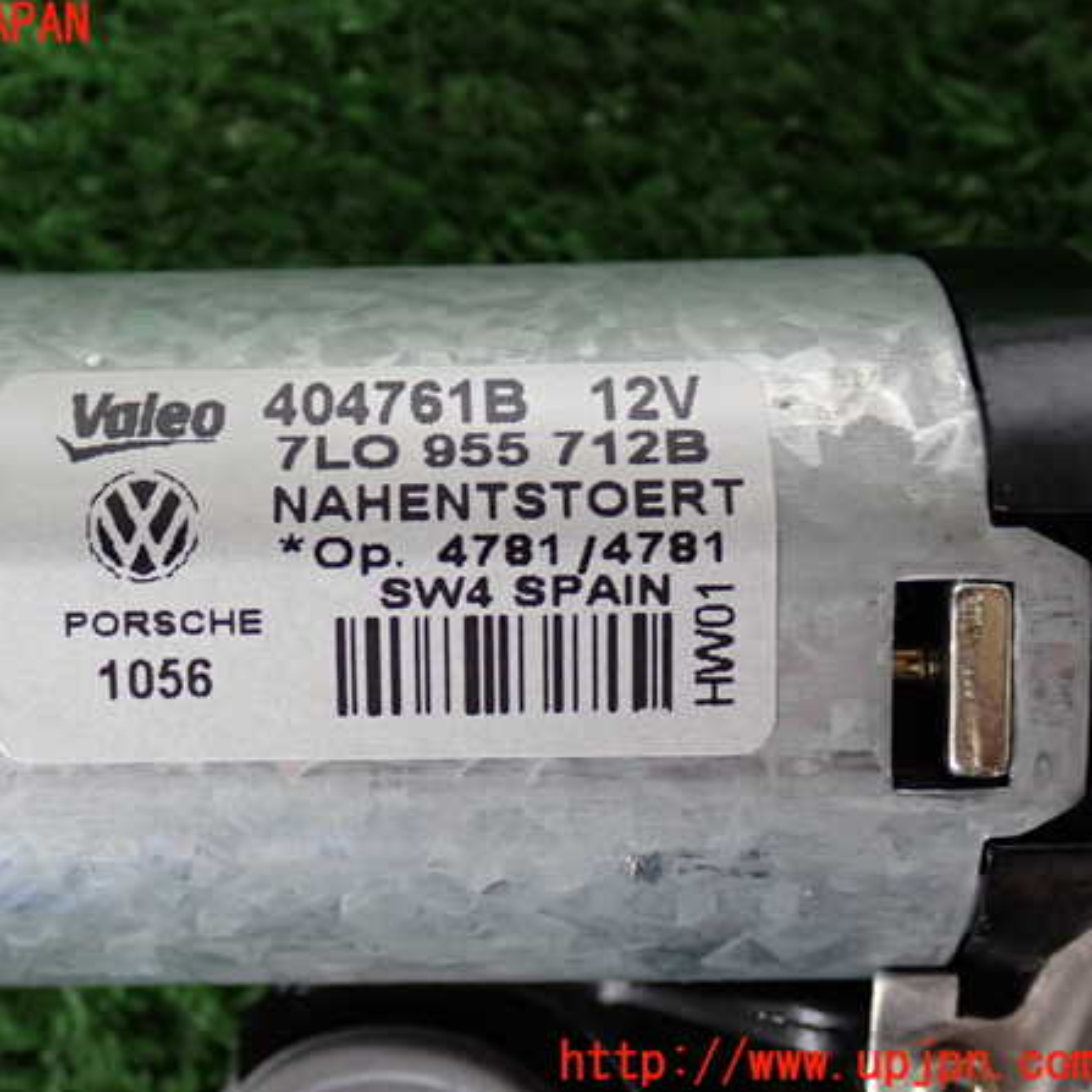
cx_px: 379
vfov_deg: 26.9
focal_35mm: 64
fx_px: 2284
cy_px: 545
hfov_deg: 26.8
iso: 320
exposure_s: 1/50
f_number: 3.3
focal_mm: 9.65
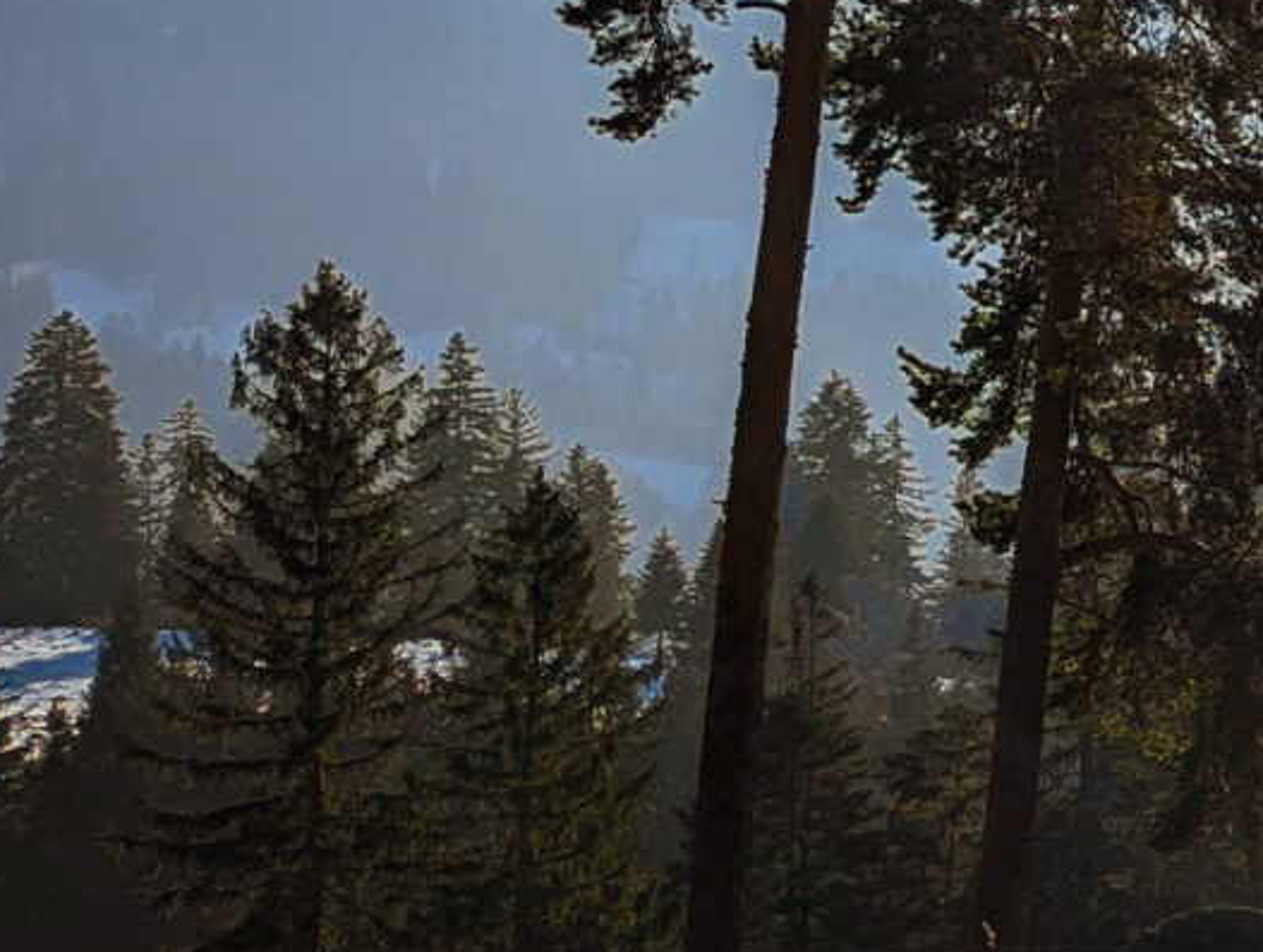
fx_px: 3326
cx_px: 2363
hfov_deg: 17.1
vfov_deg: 16.1
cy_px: 103
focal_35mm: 91
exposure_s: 1/8065
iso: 48
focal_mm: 6.81
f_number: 1.85
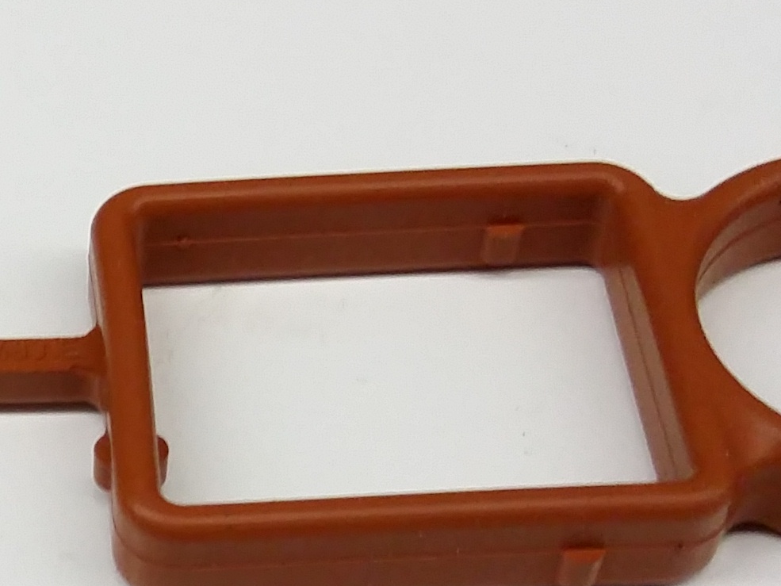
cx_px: -140
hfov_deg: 17.7
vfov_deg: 13.9
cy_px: 468
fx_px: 2392
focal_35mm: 106
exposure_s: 1/24
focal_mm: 3.4
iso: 160
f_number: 2.4
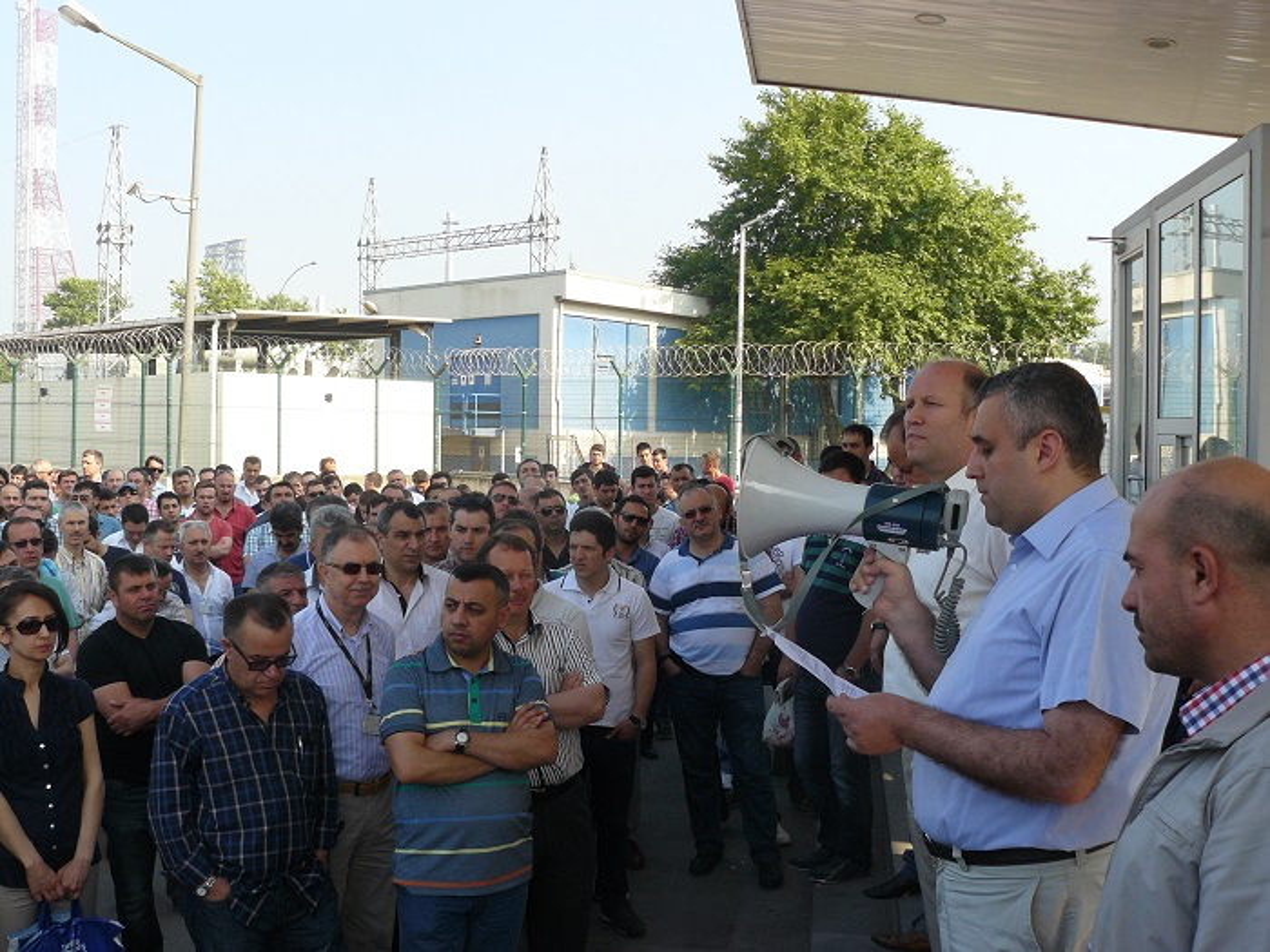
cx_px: 635
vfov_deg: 39.7
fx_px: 1321
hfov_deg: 51.4
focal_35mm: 36
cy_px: 476
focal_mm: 6
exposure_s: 1/200
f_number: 4.5
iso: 100
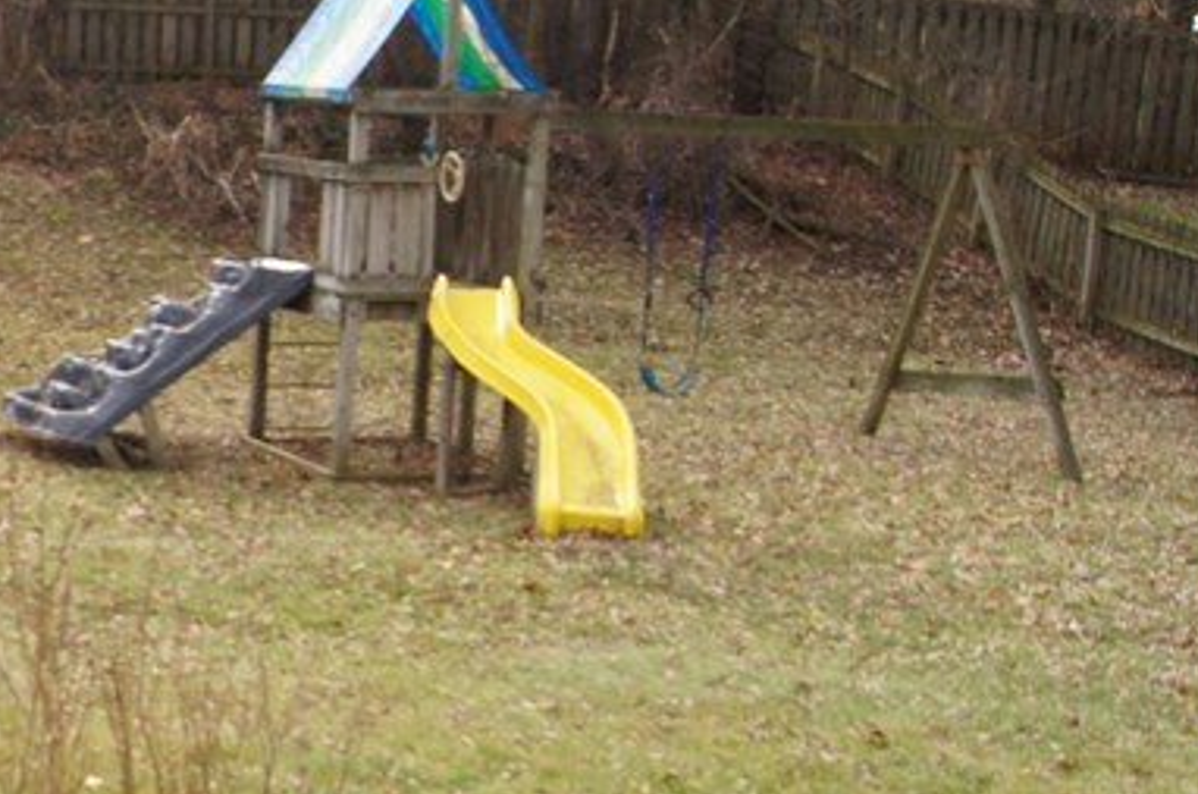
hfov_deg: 22.7
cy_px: 474
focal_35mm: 77
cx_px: -467
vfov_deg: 17.6
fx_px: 2557
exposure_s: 1/160
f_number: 8
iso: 100
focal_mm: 18
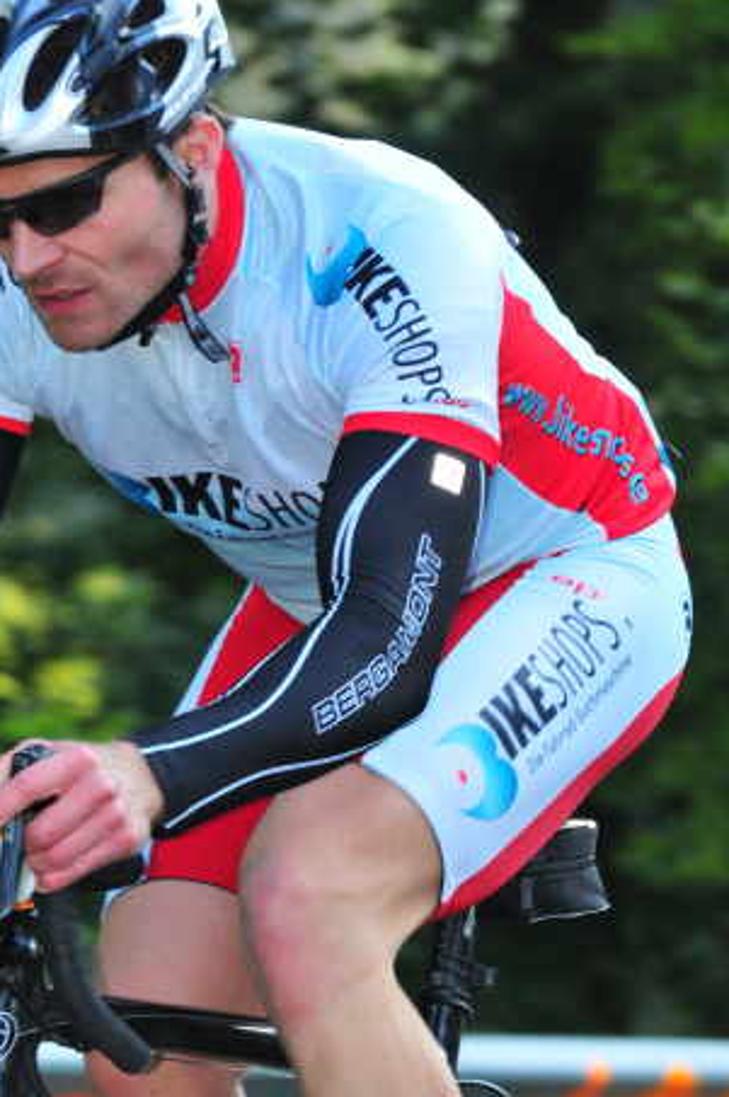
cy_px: 751
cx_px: 303
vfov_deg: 5.1
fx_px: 12329
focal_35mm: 405
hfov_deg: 3.4
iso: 800
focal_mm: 170
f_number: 8
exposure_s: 1/250
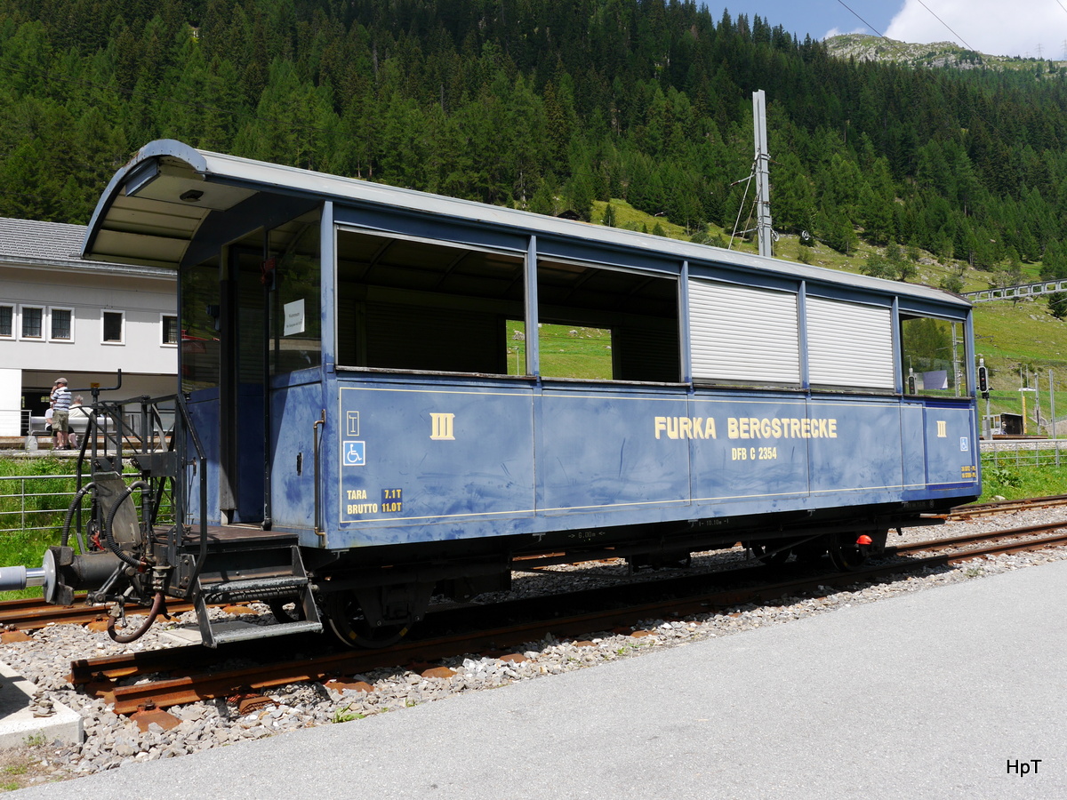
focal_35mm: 32
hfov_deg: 56.8
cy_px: 400
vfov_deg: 44.2
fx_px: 986
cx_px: 534
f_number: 8
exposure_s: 1/320
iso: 160
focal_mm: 16
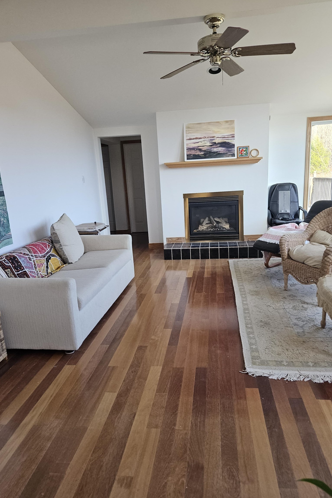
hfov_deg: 53.1
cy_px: 249
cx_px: 170
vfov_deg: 73.7
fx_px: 332
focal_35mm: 24
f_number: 1.8
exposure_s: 1/207
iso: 160
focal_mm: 5.4
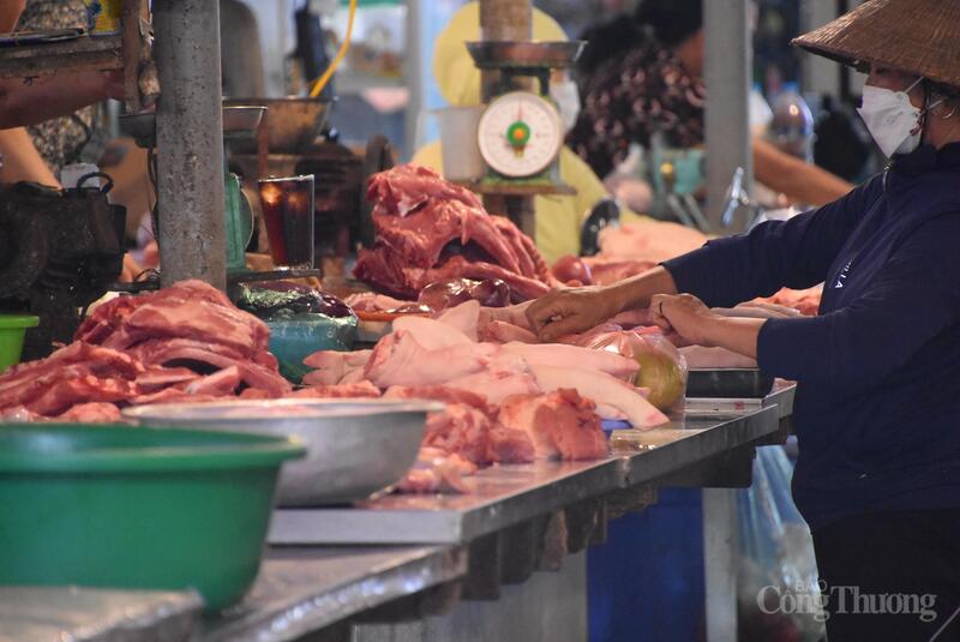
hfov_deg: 4.6
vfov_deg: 3.1
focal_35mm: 450
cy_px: 321
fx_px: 12011
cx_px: 480
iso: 7200
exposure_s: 1/250
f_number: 6.3
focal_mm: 300
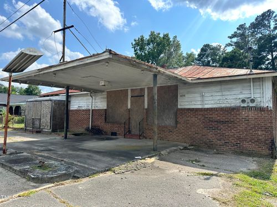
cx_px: 138
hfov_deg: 71.6
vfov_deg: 56.8
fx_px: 192
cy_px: 104
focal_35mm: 24
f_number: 1.78
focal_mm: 6.86
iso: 80
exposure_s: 1/1845
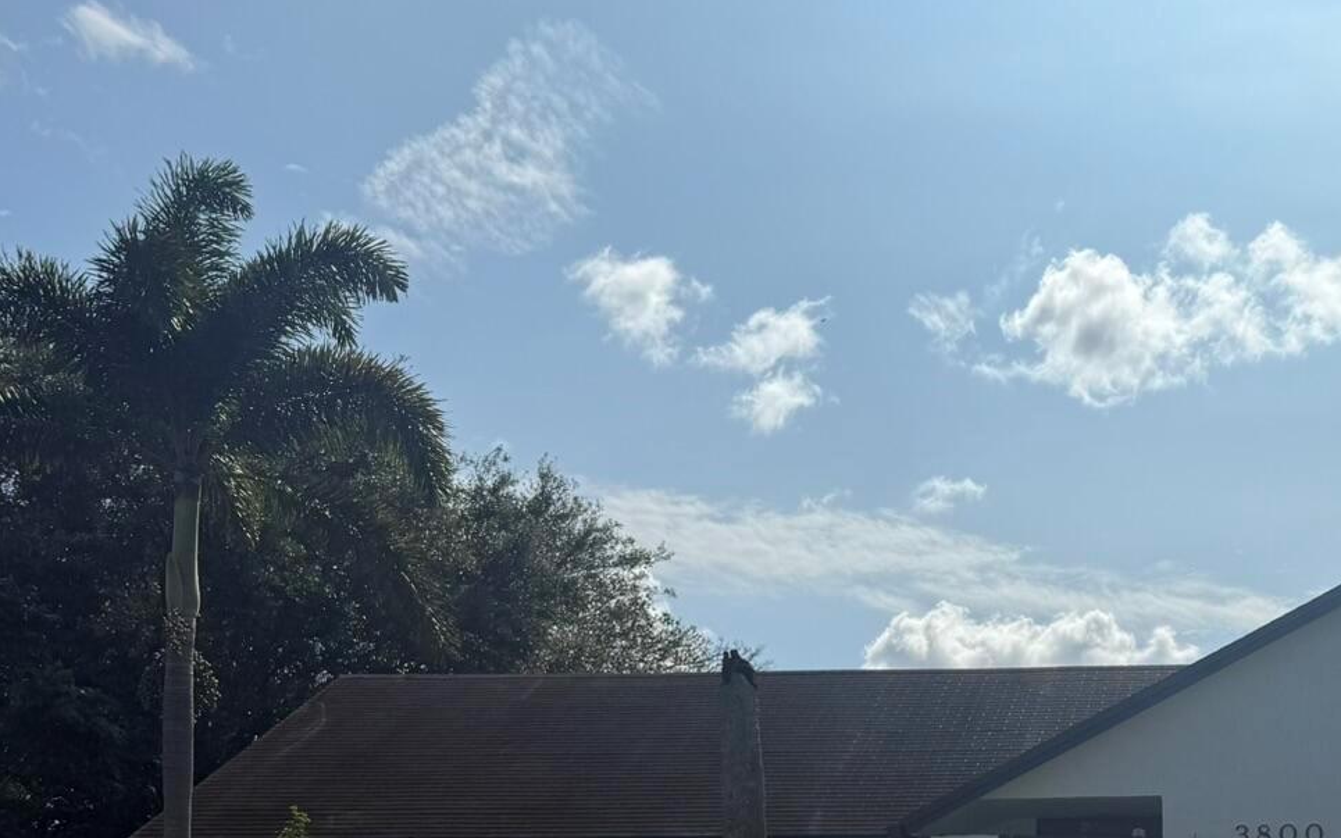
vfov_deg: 22.6
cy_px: 930
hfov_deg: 36.3
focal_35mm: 54
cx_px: 1064
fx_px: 1973
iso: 80
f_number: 1.78
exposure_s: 1/14286
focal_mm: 6.76
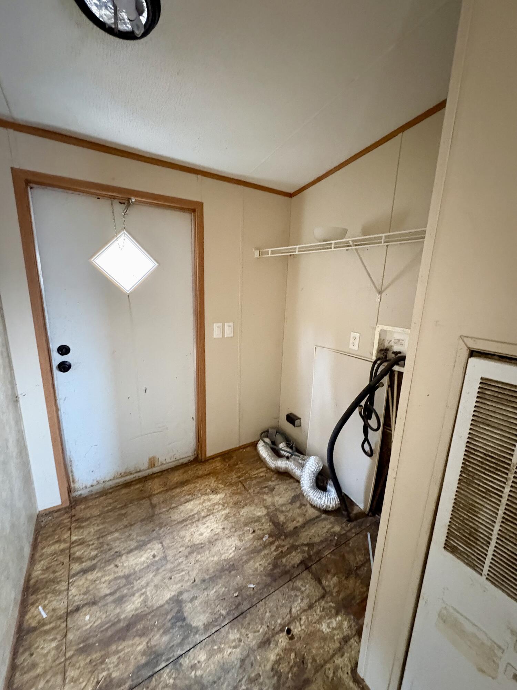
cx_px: 258
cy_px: 345
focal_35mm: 14
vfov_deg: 102.1
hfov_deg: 85.7
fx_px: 279
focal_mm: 2.22
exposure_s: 1/33
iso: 1000
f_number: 2.2
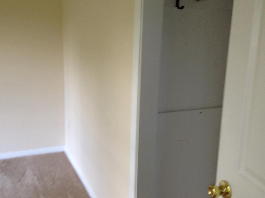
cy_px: 93
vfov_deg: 35.9
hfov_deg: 46.6
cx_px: 108
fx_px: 306
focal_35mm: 40
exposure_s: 1/30
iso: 50
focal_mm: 4.13
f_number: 2.4
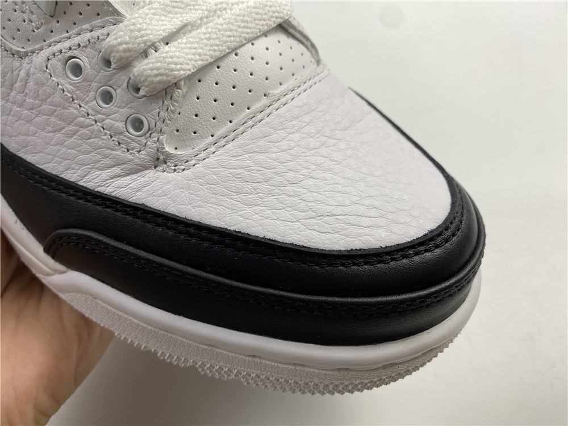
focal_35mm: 26
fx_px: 427
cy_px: 213
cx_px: 284
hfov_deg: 67.3
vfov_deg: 53.1
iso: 50
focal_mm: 4.25
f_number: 1.8
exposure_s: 1/100
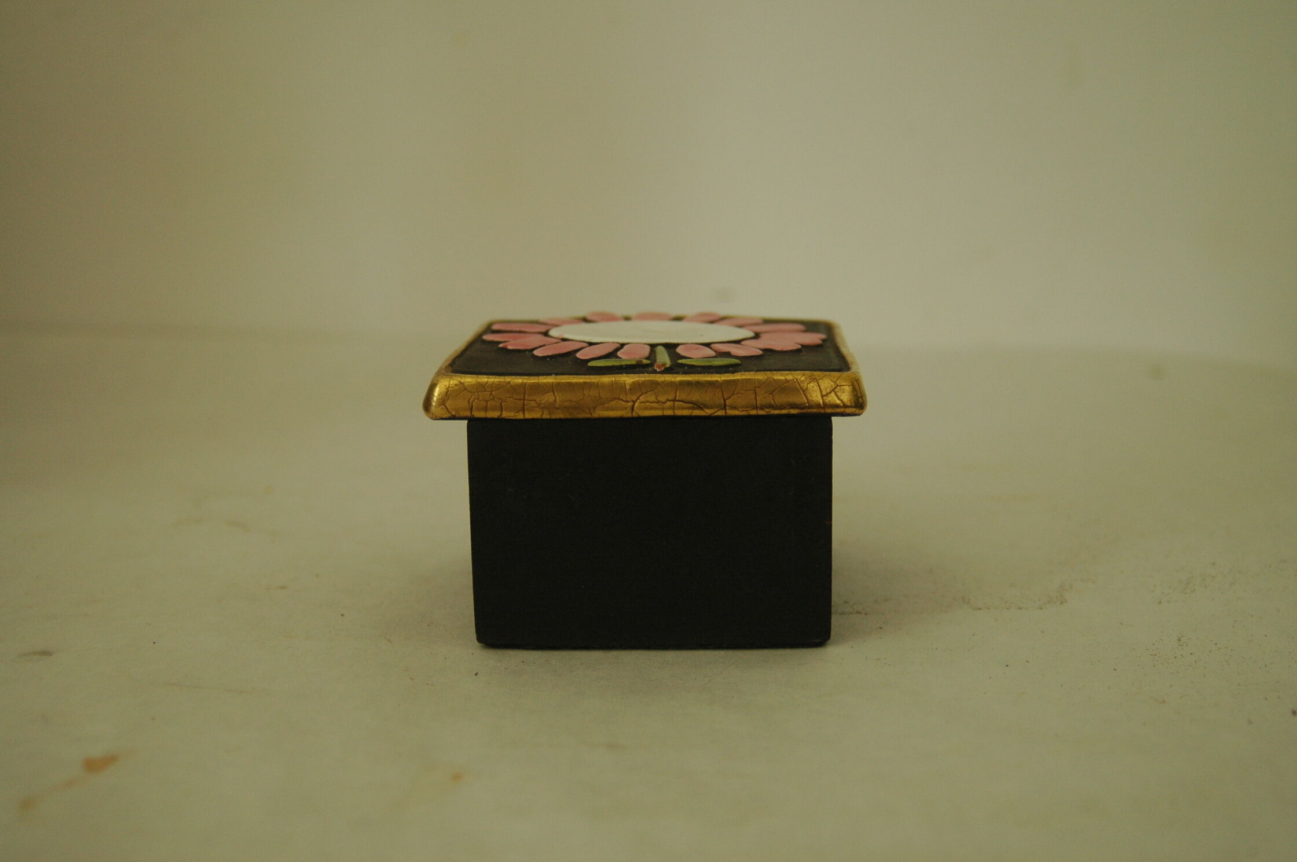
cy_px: 431
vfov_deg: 26.4
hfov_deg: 38.9
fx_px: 1835
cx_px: 648
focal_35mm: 51
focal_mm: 34
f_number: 3.5
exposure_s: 1/100
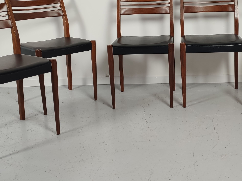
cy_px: 42
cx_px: 161
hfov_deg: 33.5
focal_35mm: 57
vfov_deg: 25.3
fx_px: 398
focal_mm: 4.75
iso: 124
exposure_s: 1/100
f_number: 1.75
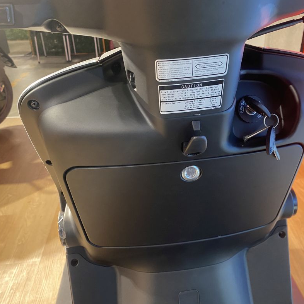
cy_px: 152
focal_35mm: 31
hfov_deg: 52.4
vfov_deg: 52.5
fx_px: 308
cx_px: 169
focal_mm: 4.25
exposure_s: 1/50
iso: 250
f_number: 1.8
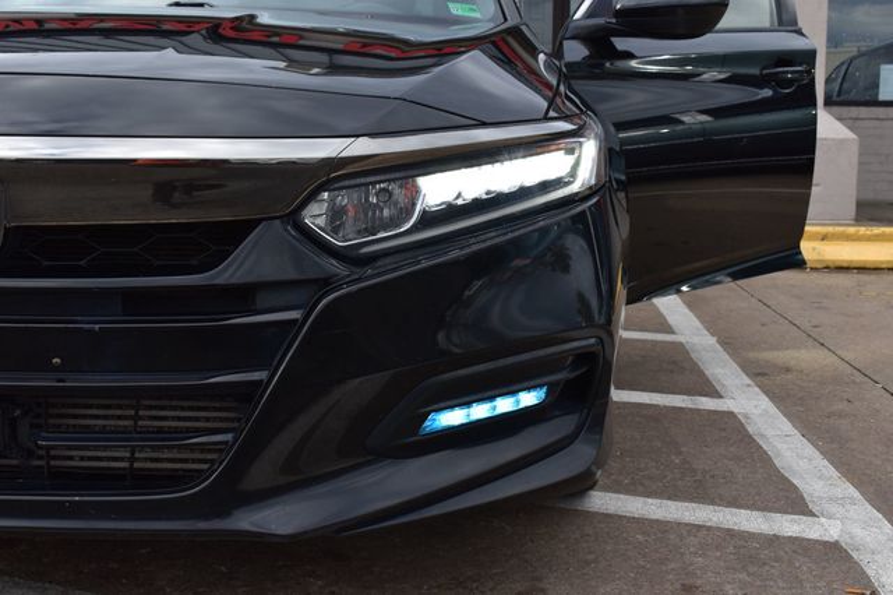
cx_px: 446
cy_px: 298
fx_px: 1153
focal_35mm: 46
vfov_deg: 28.9
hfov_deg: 42.3
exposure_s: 1/320
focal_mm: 31
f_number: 10
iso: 400
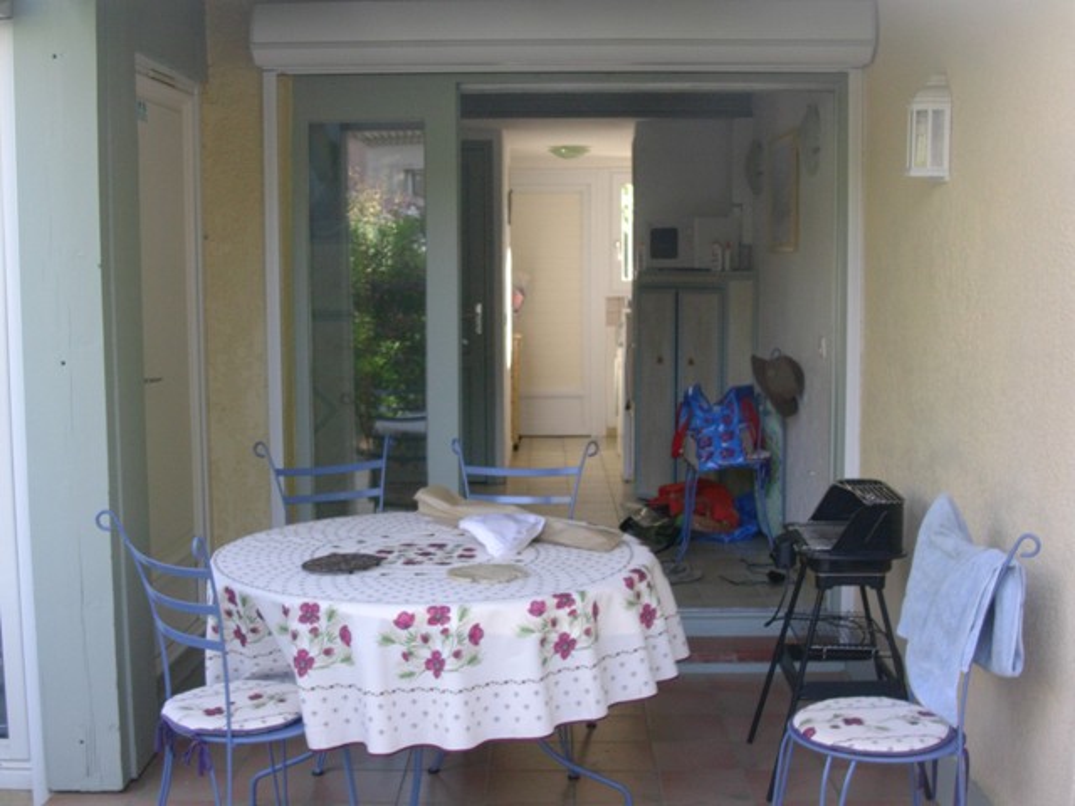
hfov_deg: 42.1
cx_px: 538
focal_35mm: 45
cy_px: 403
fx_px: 1397
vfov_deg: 32.2
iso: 70
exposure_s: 1/67.8
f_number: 2.9
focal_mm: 6.7
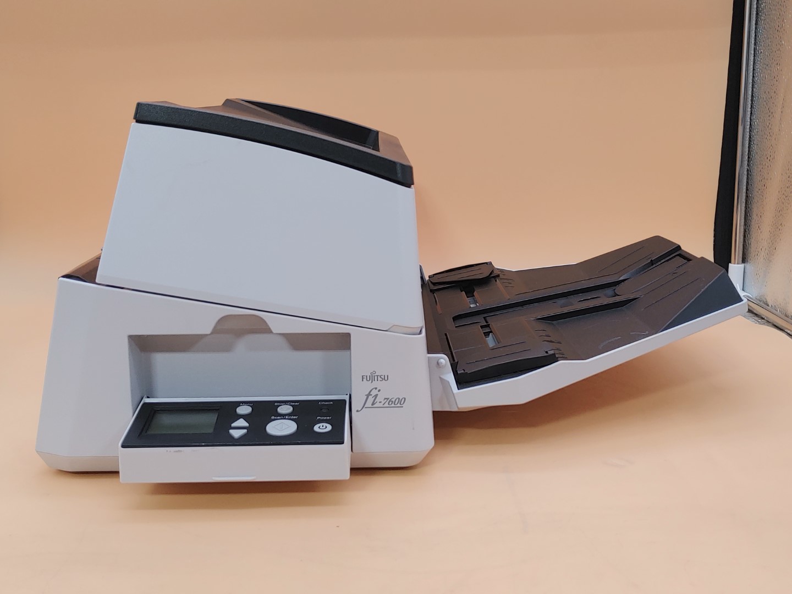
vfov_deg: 36.8
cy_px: 297
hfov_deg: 47.9
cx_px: 396
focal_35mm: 39
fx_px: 892
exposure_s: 1/60
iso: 50
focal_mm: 4.36
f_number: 1.8
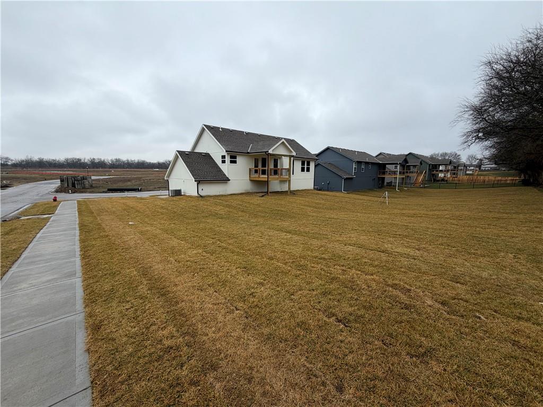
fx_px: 220
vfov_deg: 85.7
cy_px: 204
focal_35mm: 14
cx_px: 272
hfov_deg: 102.1
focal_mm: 2.22
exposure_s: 1/820
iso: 20
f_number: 2.2
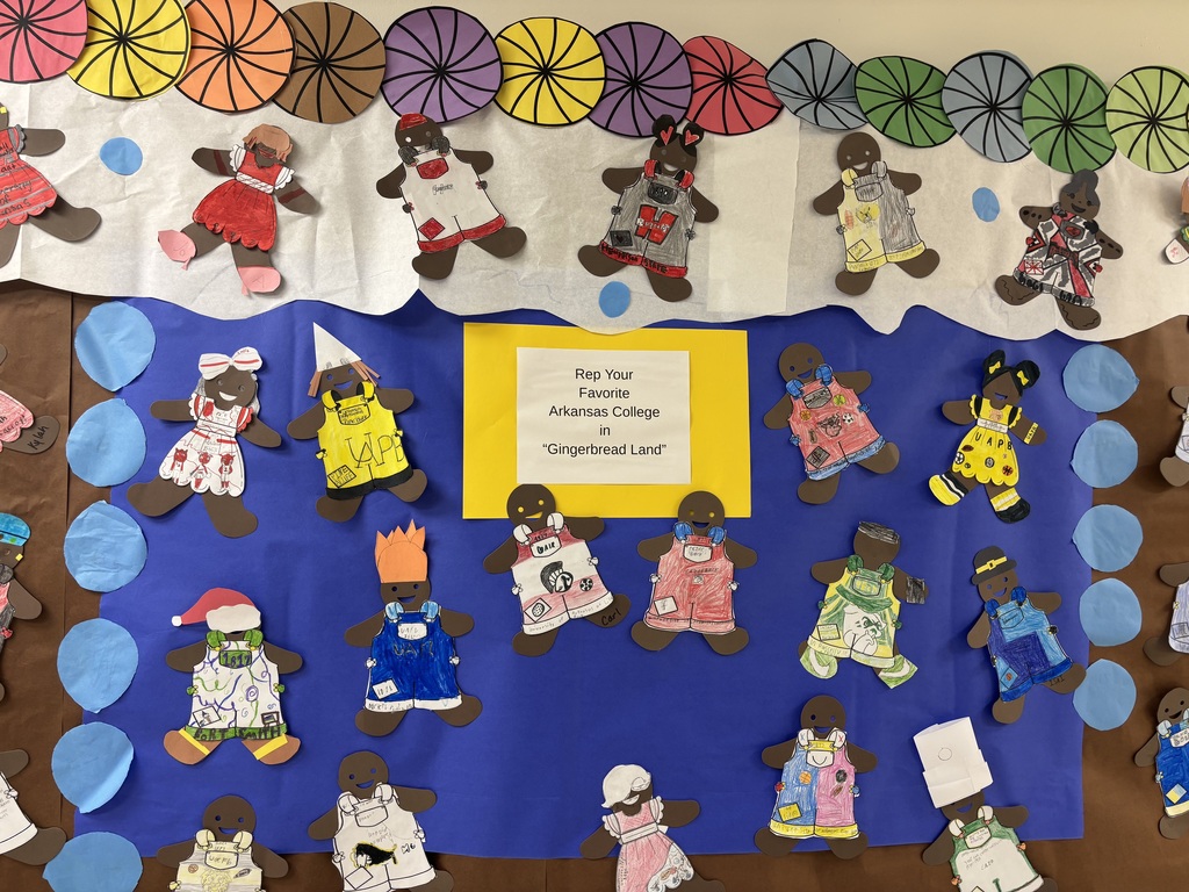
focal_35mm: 26
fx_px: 893
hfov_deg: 67.3
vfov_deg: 53.1
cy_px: 446
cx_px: 594
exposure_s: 1/60
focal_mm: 5.96
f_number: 1.6
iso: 64
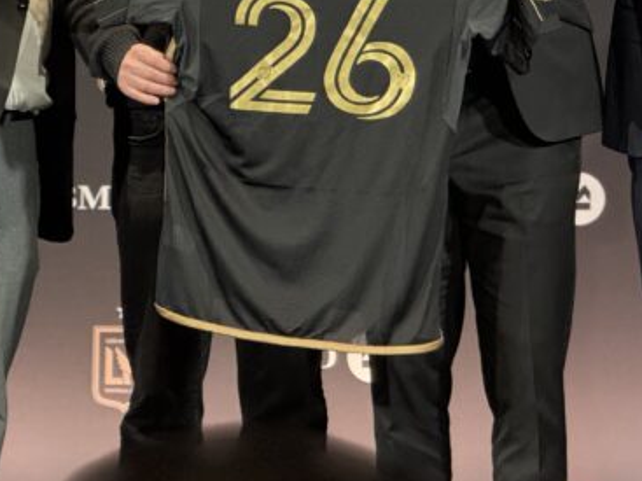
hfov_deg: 7.9
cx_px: 338
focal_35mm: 251
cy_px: 49
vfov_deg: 5.9
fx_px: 4654
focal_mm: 15.66
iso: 800
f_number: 2.8
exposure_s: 1/57
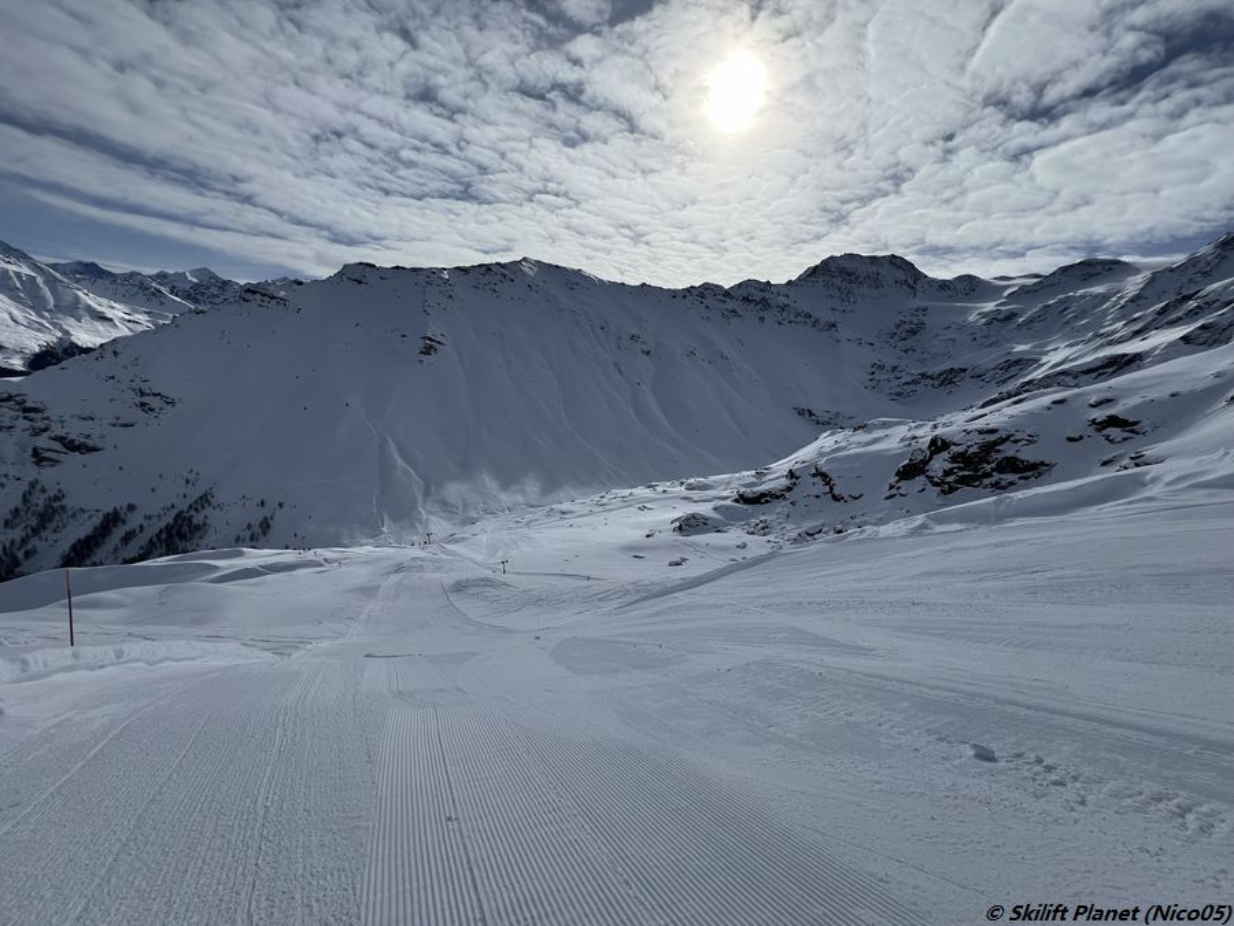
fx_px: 463
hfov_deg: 106.2
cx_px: 617
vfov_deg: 89.9
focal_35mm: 13
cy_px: 463
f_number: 1.8
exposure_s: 1/6135
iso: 32
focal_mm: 1.57
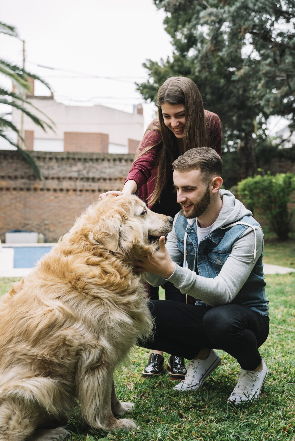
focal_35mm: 52
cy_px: 220
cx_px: 148
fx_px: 639
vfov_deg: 38.2
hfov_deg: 26.0
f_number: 4
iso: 250
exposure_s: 1/200
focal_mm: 52
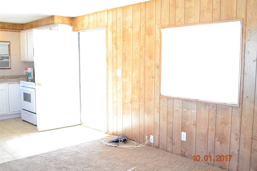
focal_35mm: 36
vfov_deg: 36.9
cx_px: 128
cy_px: 86
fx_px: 257
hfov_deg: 53.1
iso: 450
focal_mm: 24
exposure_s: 1/15
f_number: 6.3
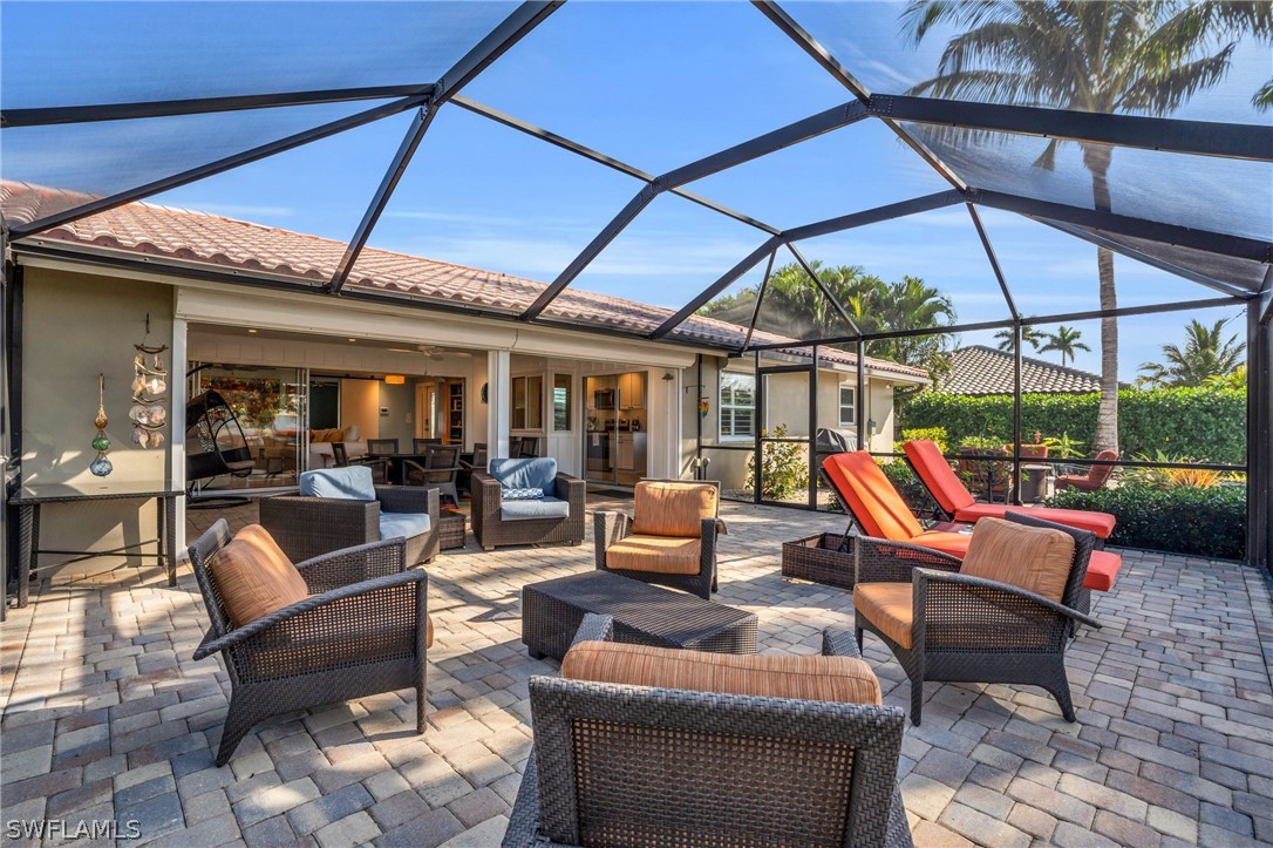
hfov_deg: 96.8
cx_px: 636
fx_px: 565
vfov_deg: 73.7
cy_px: 424
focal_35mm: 16
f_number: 9
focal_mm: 16
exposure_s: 1/100
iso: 200
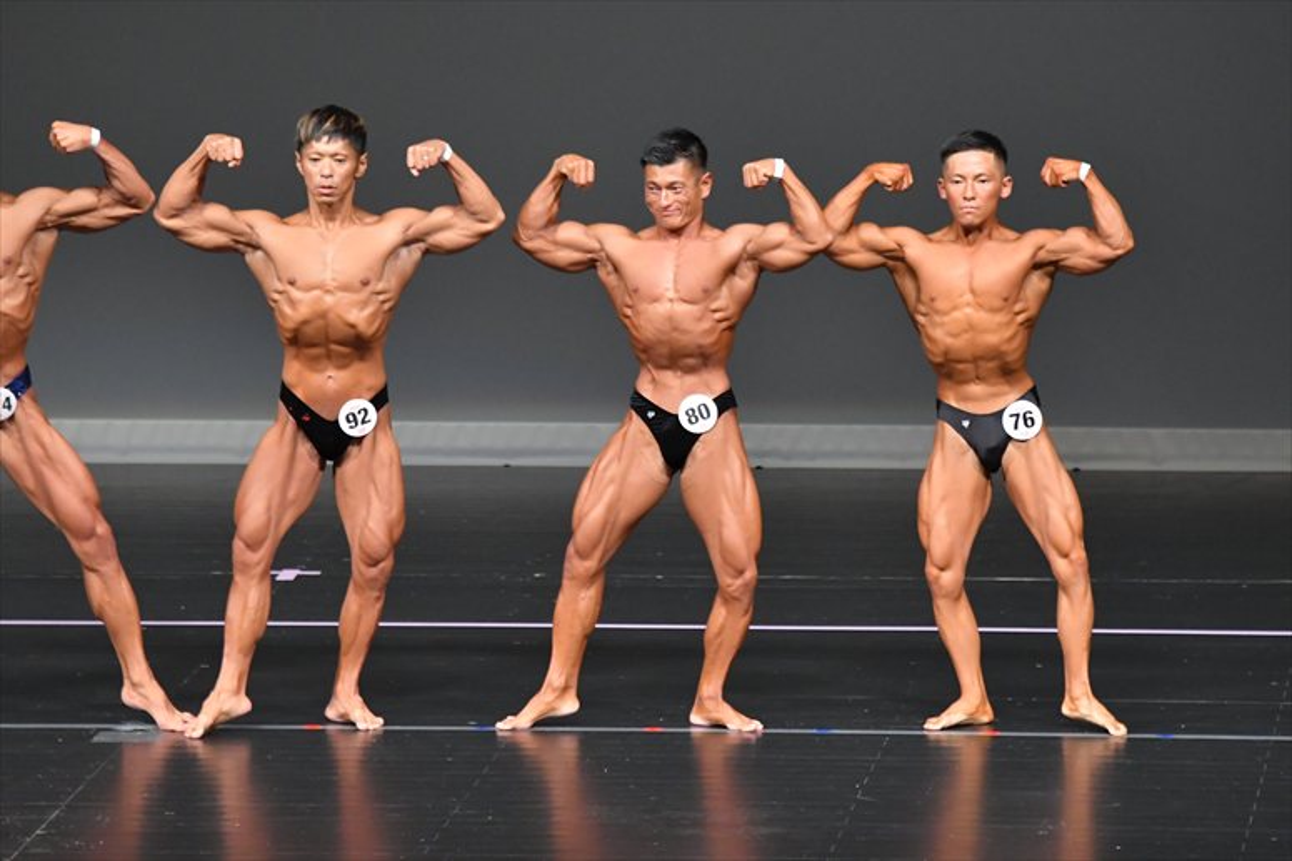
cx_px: 646
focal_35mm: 315
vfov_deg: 4.4
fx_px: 11300
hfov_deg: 6.5
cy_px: 430
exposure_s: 1/400
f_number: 5.6
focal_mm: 210
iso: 5000
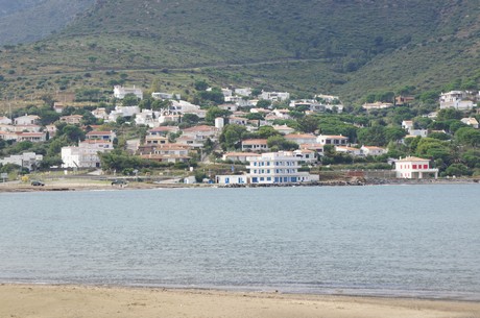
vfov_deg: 11.4
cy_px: 159
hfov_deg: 17.1
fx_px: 1597
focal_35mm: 120
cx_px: 240
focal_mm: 80
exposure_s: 1/160
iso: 100
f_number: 9
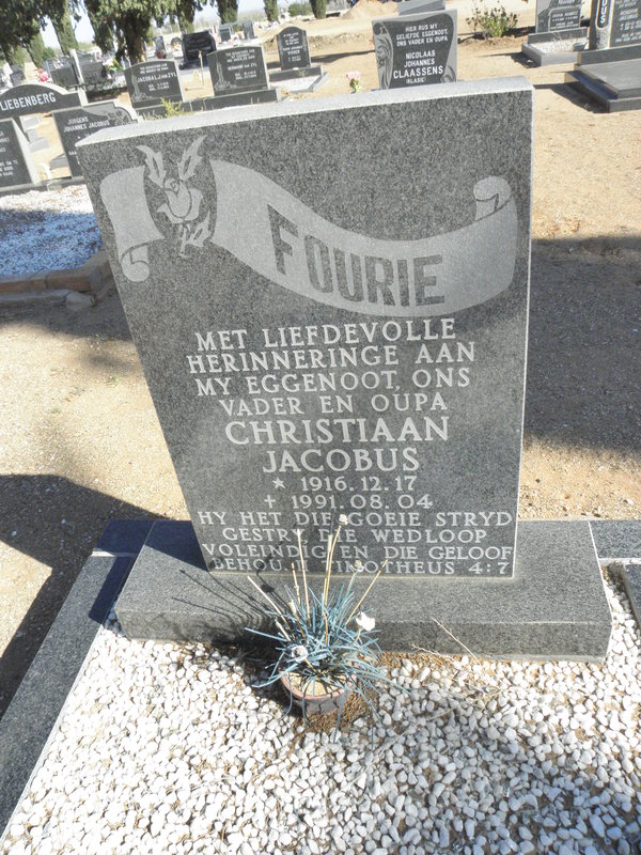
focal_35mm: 26
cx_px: 320
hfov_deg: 53.1
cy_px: 428
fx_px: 642
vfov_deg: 67.3
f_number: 6.3
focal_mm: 4.6
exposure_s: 1/400
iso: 200
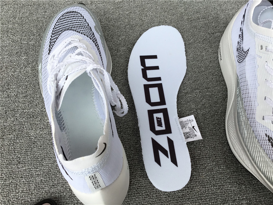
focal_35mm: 31
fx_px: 244
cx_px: 136
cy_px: 102
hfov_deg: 58.4
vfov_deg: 45.4
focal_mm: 3.3
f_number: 2.4
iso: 25
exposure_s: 1/121
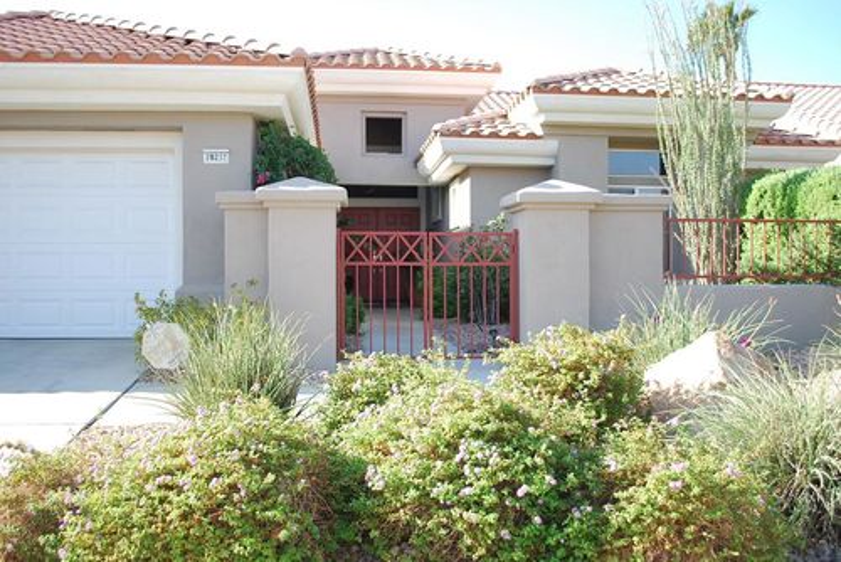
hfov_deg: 57.2
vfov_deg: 40.0
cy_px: 281
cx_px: 420
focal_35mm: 33
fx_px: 771
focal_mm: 22
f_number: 6.3
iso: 100
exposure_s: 1/160
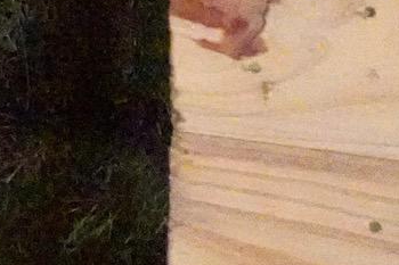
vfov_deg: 7.9
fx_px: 1817
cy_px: -314
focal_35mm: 164
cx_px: -619
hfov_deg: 10.4
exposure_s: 1/200
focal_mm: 28
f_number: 8
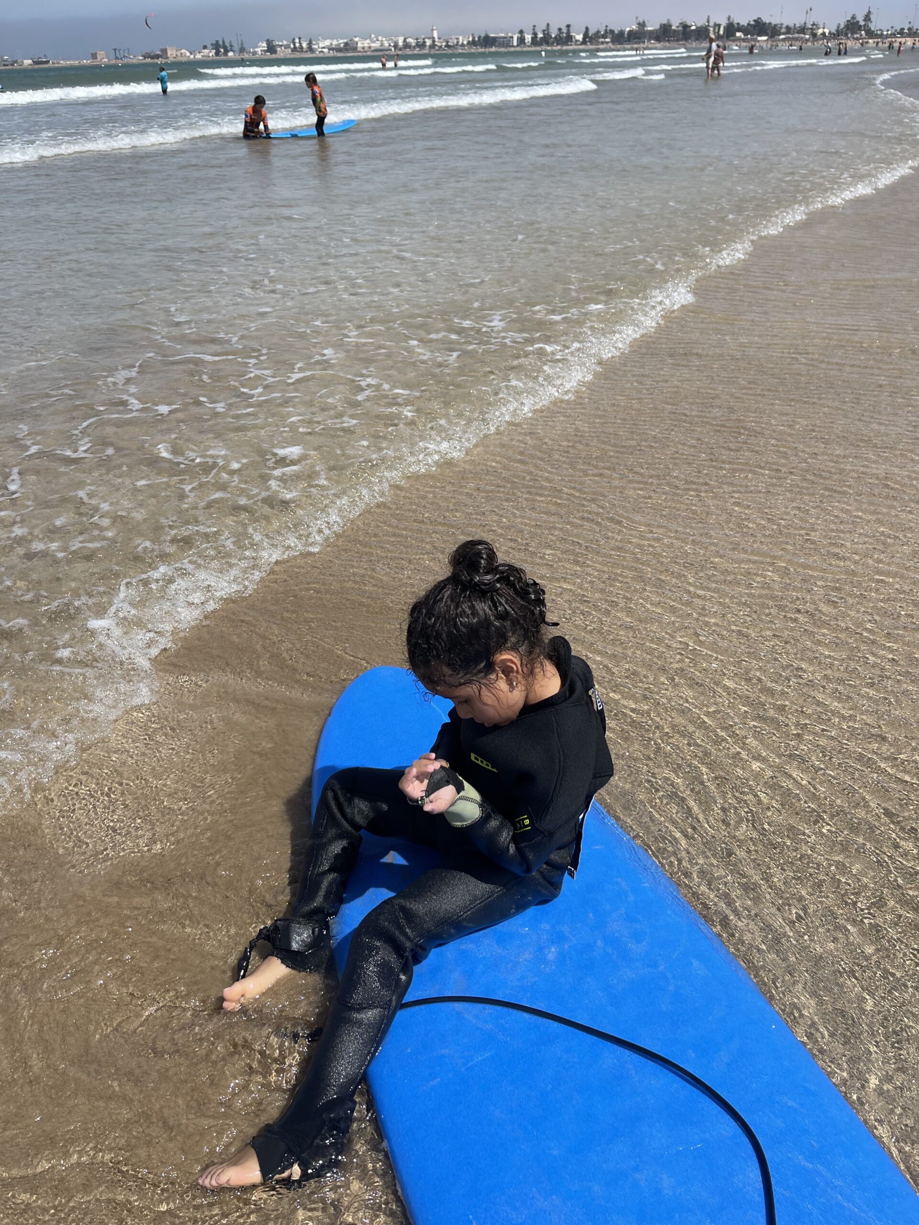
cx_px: 460
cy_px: 612
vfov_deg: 67.3
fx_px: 920
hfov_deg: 53.1
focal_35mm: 26
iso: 50
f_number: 1.6
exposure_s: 1/5376
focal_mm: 5.1
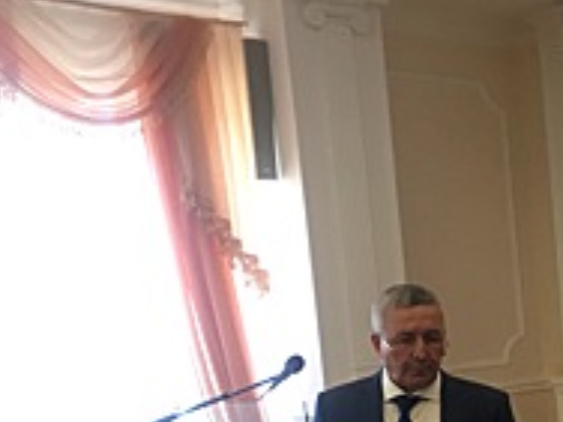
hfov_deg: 24.8
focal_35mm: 72
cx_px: 648
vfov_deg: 19.8
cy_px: 422
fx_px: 1171
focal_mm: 4.15
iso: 40
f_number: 2.2
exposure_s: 1/33
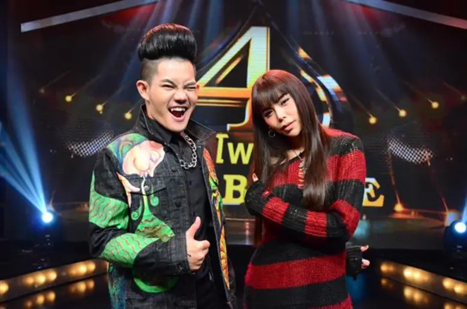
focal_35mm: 39
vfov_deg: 34.0
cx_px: 234
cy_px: 154
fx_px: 505
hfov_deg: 49.7
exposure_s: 1/800
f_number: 3.8
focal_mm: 26
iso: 6400
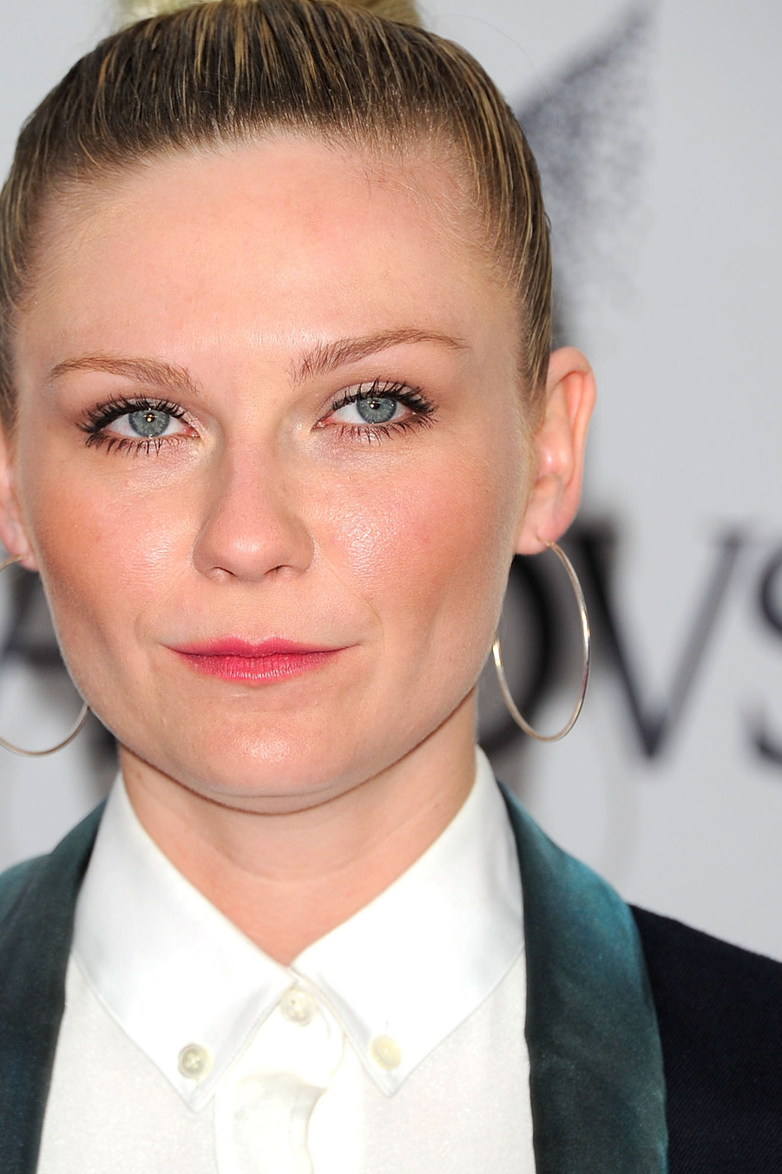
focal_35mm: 454
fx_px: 14803
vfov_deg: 4.5
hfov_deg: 3.0
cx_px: 275
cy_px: 632
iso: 500
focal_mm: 300
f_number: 7.1
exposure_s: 1/250
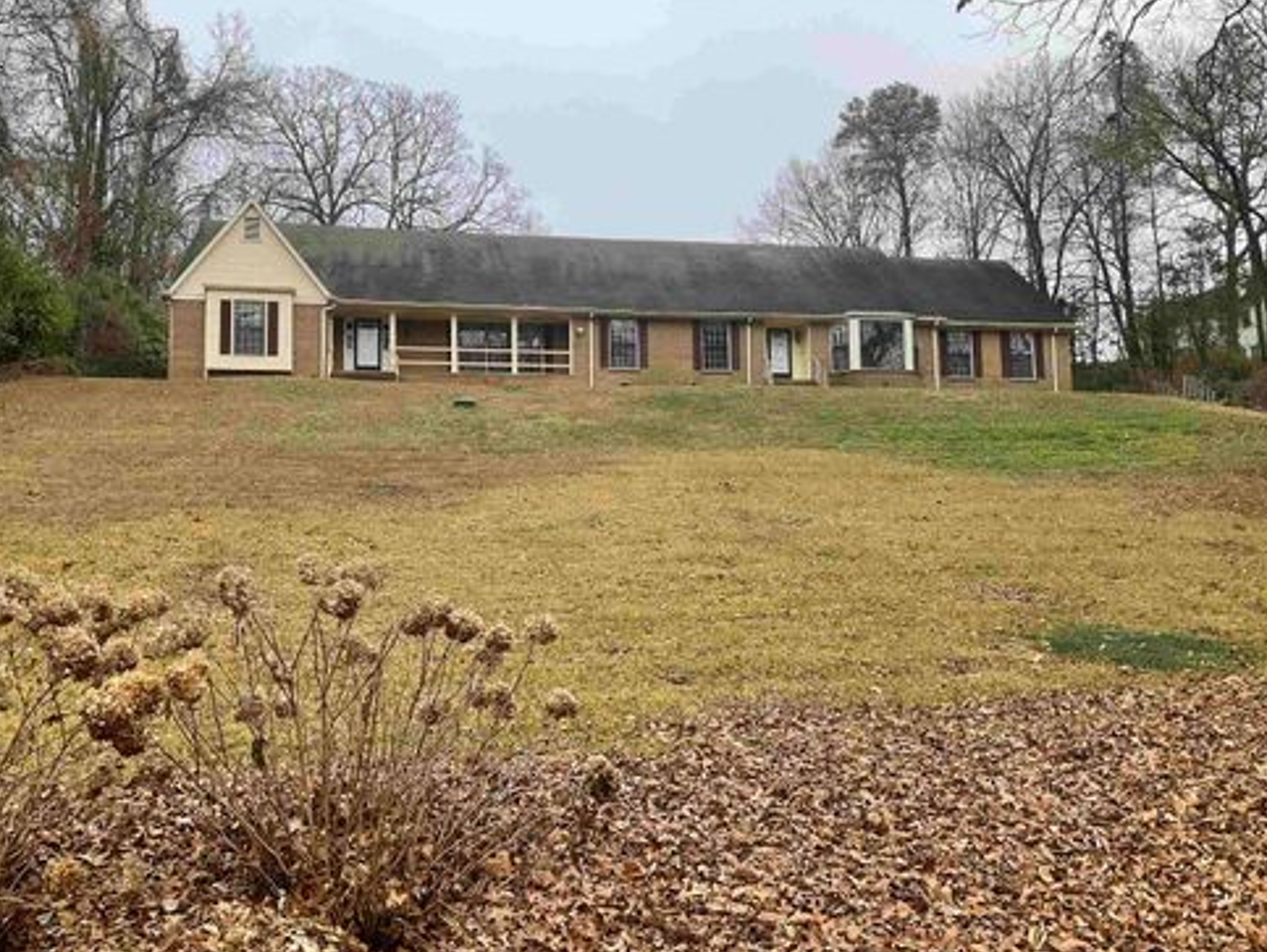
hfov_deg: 59.9
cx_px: 637
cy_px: 484
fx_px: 1099
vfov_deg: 46.8
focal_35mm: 30
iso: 16
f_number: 1.8
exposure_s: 1/120
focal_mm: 3
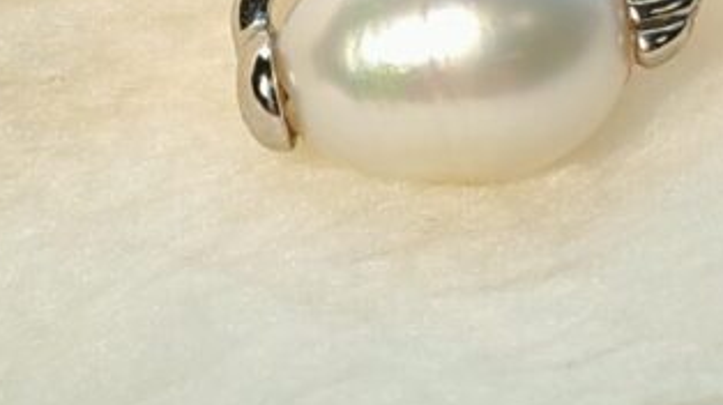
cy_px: -173
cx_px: 396
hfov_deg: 11.4
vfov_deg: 6.3
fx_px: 3620
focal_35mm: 189
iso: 50
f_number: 1.95
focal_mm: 5.52
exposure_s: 1/100
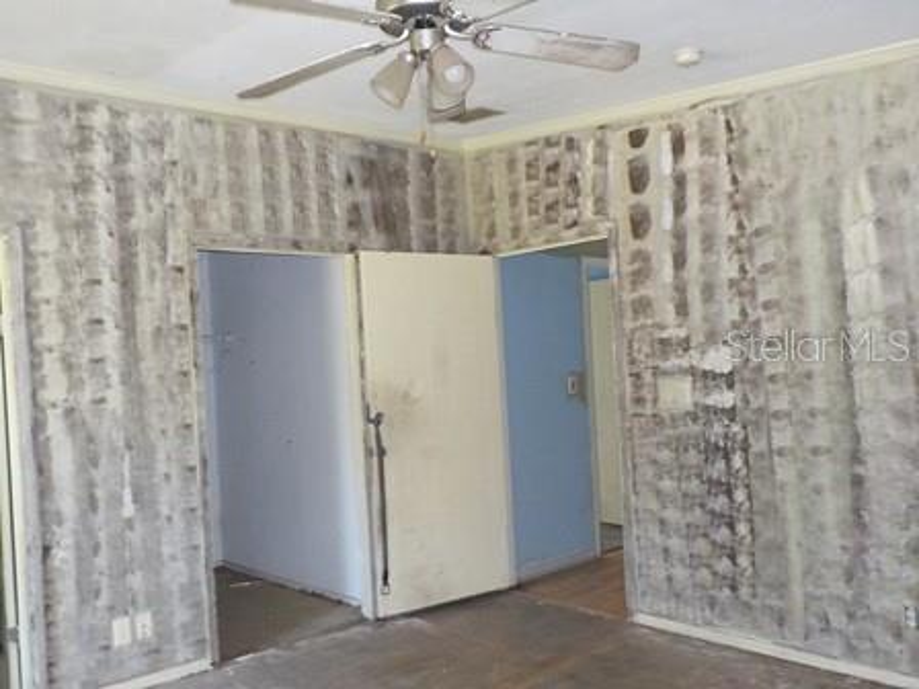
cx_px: 460
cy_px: 344
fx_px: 796
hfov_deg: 60.0
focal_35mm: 30
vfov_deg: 46.8
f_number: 3.3
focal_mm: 4.1
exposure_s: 1/30
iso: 320
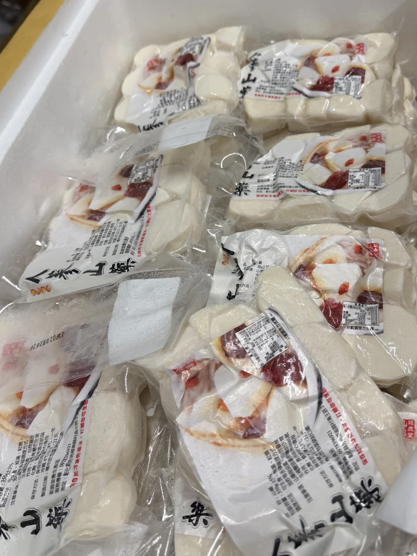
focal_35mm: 24
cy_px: 278
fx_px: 385
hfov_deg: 56.8
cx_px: 208
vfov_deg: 71.6
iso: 64
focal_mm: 6.76
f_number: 1.78
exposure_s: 1/121
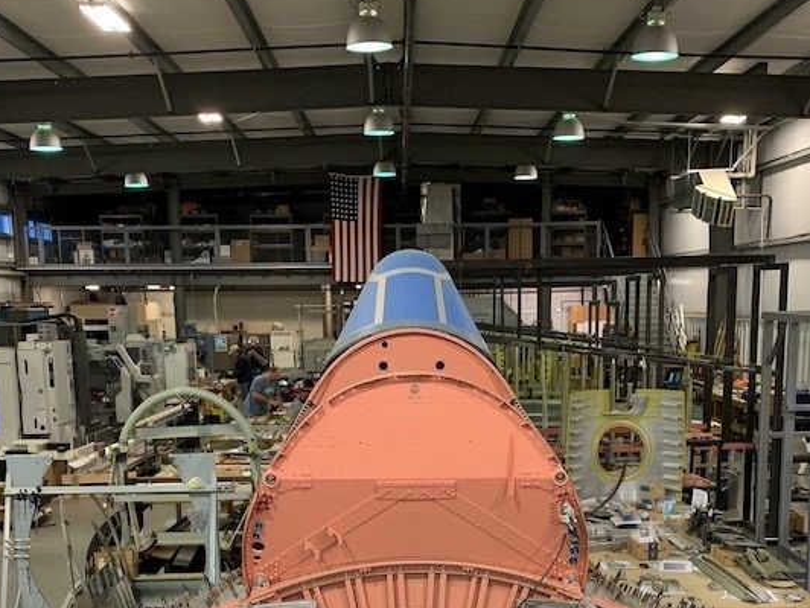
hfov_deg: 38.2
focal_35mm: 50
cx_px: 420
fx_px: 1170
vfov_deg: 28.1
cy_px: 538
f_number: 1.8
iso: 160
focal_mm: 4.25
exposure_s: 1/60
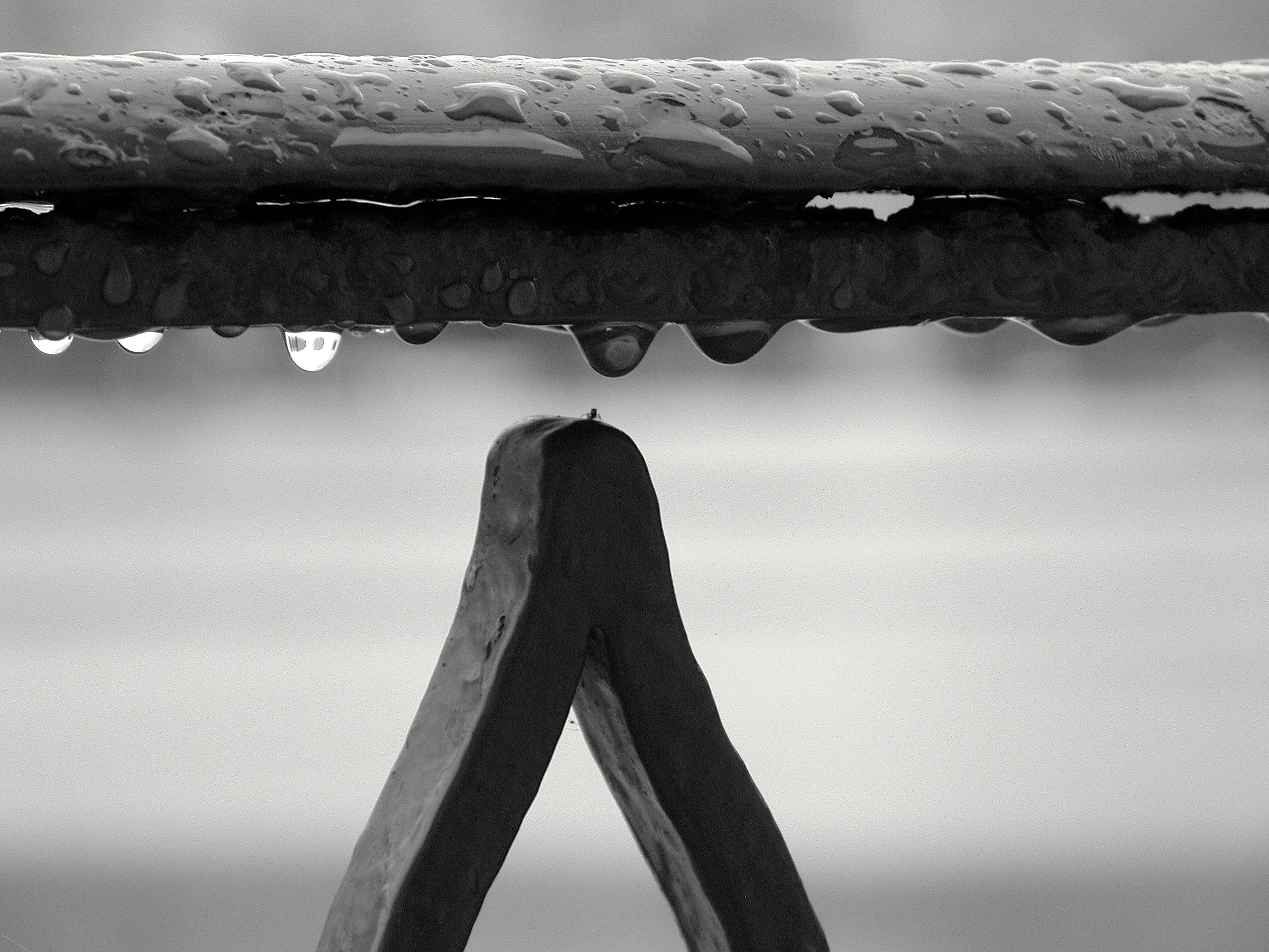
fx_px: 8175
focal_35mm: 223
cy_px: 476
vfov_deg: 6.7
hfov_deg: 8.9
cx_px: 634
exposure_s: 1/453
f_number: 5.8
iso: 400
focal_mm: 56.7
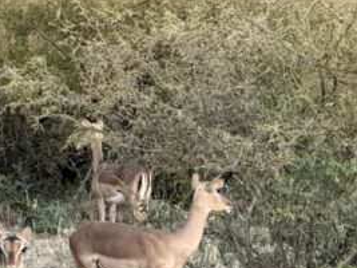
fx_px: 4752
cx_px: 423
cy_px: 394
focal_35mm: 461
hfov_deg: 4.3
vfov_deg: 3.2
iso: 640
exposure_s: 1/60
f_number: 2.8
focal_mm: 15.66
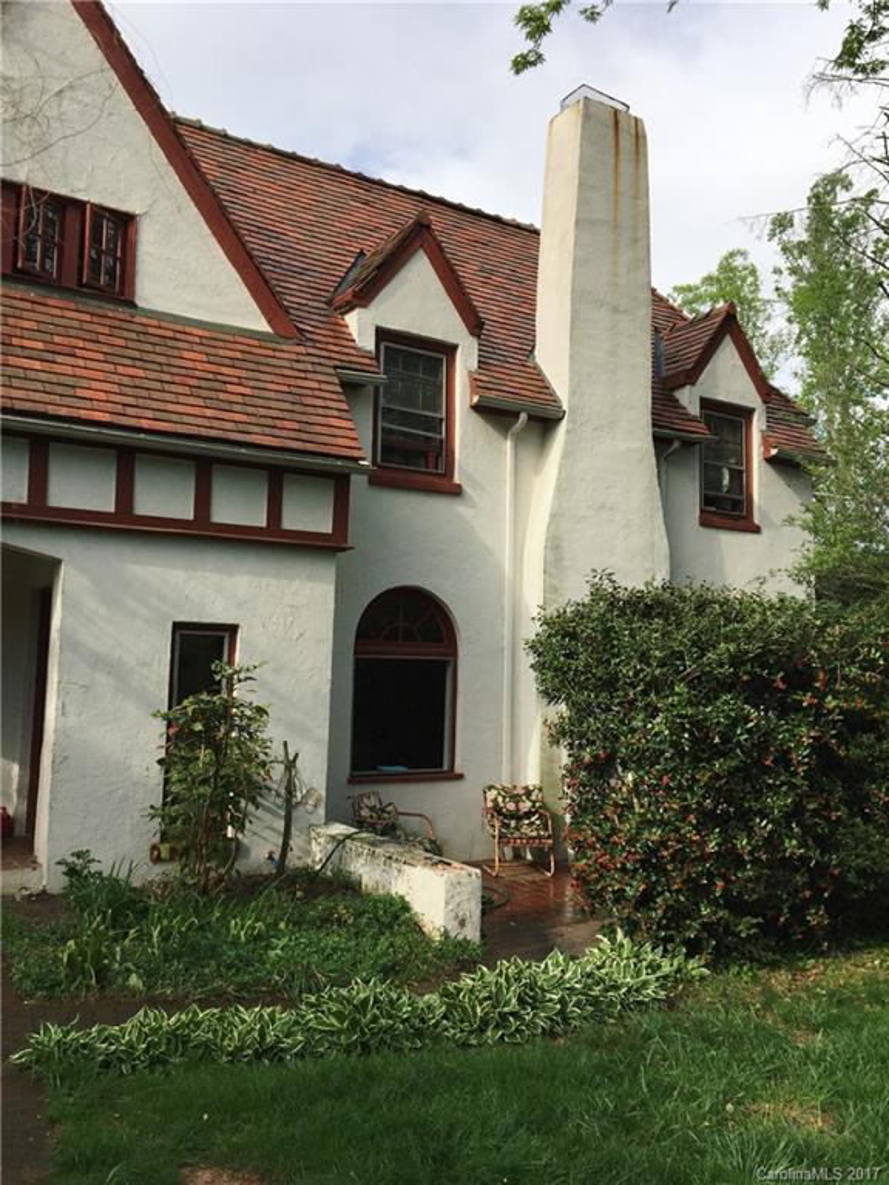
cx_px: 444
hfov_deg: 48.2
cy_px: 592
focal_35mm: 29
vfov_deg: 61.7
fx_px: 993
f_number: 2.2
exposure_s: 1/791
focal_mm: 4.15
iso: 32
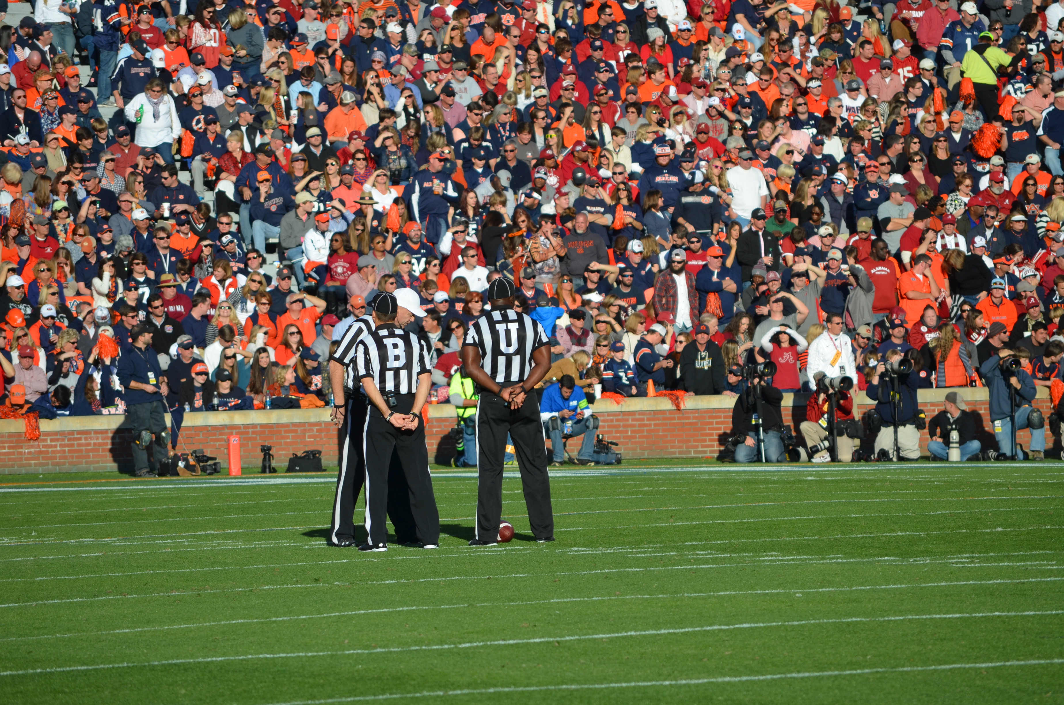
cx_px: 532
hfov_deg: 7.2
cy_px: 352
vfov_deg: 4.8
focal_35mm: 285
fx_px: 8406
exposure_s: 1/800
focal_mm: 190
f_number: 7.1
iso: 200
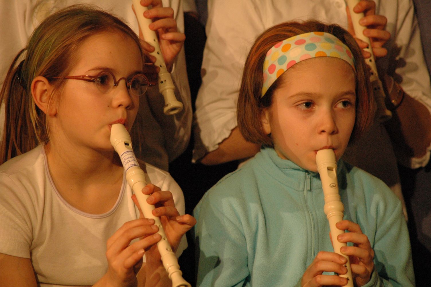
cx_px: 216
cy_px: 144
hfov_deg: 6.9
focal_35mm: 300
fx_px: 3588
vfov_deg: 4.6
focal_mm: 200
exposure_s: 1/40
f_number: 5
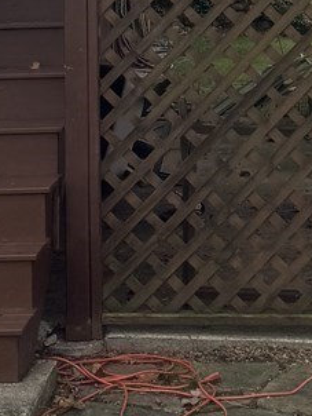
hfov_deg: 12.1
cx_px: 249
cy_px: -190
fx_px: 1464
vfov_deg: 15.1
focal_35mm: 122
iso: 80
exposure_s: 1/1076
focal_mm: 6.76
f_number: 1.78
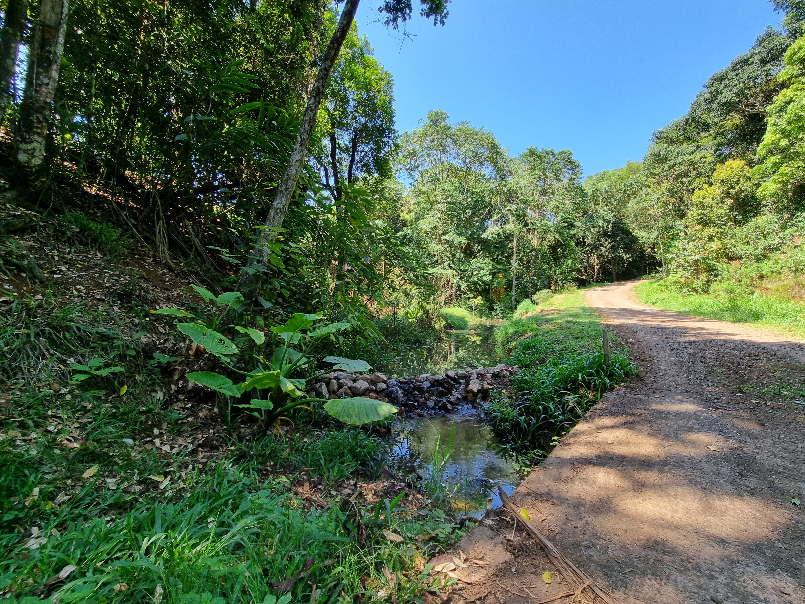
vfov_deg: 89.9
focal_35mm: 13
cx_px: 402
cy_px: 302
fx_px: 302
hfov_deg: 106.2
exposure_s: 1/332
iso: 50
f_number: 2.2
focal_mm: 2.2
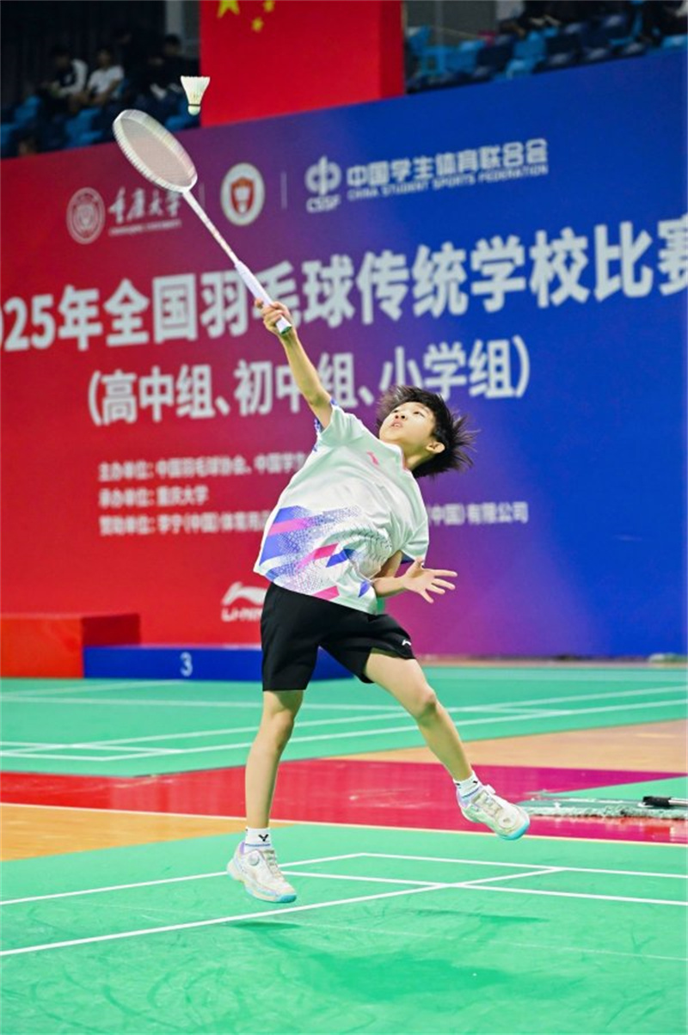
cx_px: 344
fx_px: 2931
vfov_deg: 20.0
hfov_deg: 13.4
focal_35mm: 102
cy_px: 518
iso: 6400
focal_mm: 102
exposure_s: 1/1000
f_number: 4
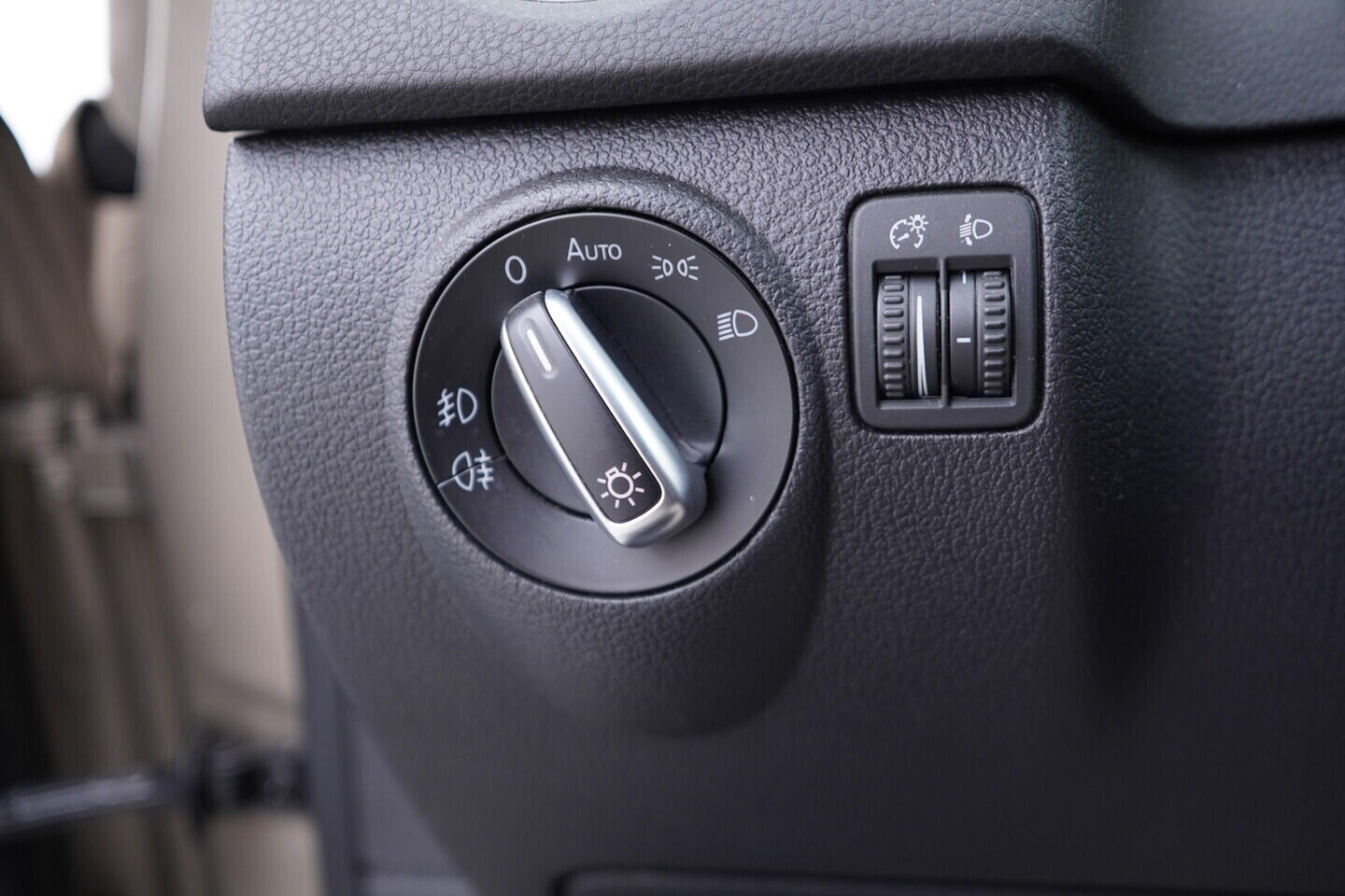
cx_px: 672
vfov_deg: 36.9
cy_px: 448
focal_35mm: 36
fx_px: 1345
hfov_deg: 53.1
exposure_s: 1/40
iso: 320
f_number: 2.8
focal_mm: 24
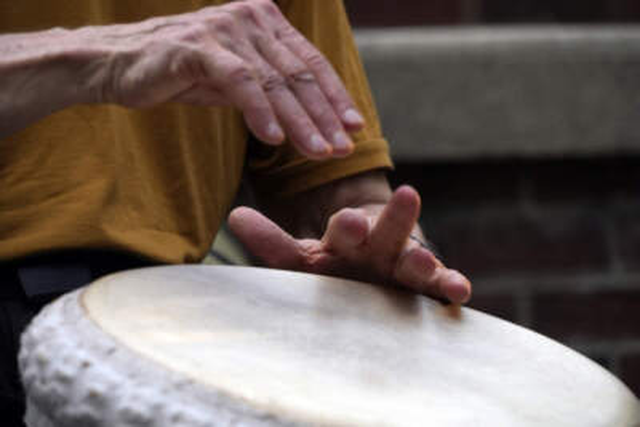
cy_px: 214
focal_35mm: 237
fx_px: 4215
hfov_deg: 8.7
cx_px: 320
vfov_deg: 5.8
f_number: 8
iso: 2500
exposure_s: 1/1000
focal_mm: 237
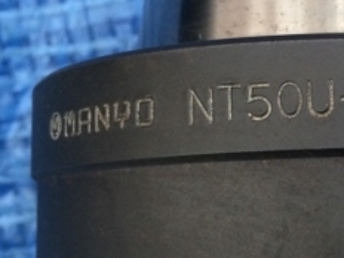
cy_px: 117
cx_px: 374
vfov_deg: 18.4
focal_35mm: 80
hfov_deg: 23.0
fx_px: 795
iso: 160
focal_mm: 4.15
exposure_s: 1/30
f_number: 2.2
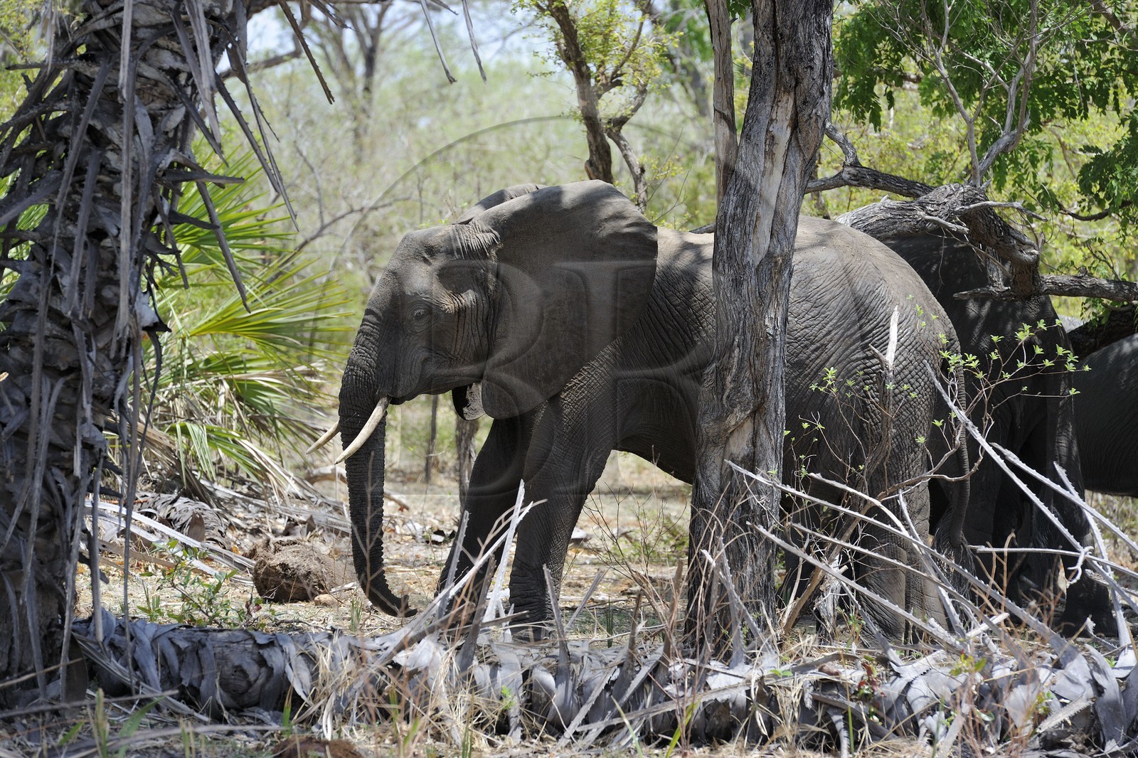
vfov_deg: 6.9
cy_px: 379
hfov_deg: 10.3
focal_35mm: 200
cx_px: 569
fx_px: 6321
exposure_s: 1/1000
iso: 400
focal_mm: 200
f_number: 5
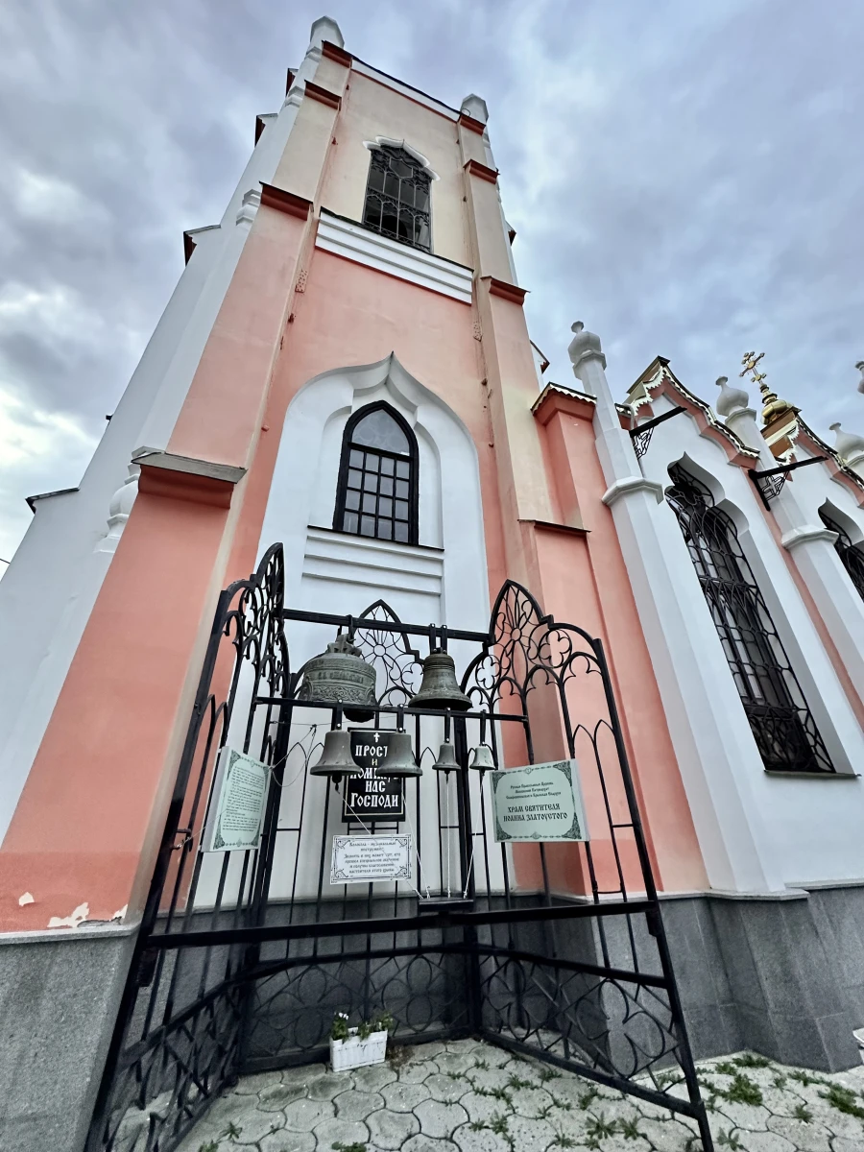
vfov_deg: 102.1
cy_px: 576
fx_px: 466
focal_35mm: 14
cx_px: 432
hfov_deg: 85.7
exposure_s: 1/99
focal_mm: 2.22
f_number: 2.2
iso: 320
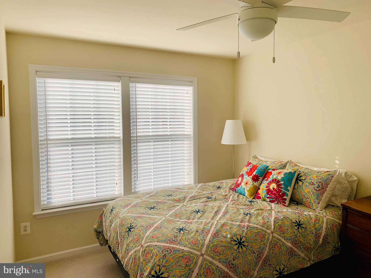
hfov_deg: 67.3
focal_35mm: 26
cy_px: 139
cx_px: 186
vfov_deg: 53.1
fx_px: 279
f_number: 1.8
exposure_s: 1/601
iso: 25
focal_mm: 4.25
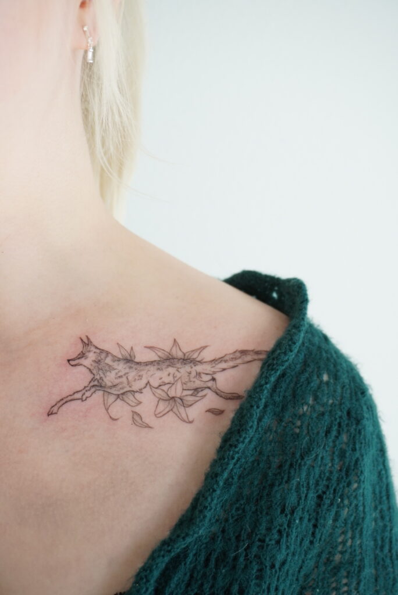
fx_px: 869
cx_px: 199
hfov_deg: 25.8
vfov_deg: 37.8
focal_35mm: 52
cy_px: 298
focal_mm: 35
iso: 400
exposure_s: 1/60
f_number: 5.6
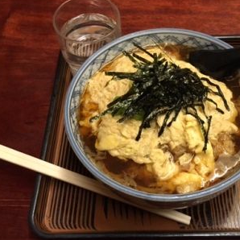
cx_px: 158
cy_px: 116
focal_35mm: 43
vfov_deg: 39.2
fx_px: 337
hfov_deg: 38.8
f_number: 2.2
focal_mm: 4.15
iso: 200
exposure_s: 1/24
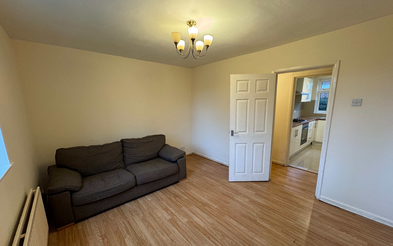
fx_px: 161
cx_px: 199
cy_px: 134
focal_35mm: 15
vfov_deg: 74.7
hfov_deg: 101.5
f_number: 2.2
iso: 160
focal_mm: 2.22
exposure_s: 1/50
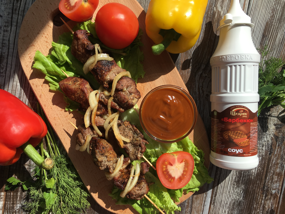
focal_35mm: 29
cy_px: 107
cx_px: 142
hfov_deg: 61.7
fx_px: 239
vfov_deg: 48.2
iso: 25
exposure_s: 1/1012
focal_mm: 4.15
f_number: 2.2
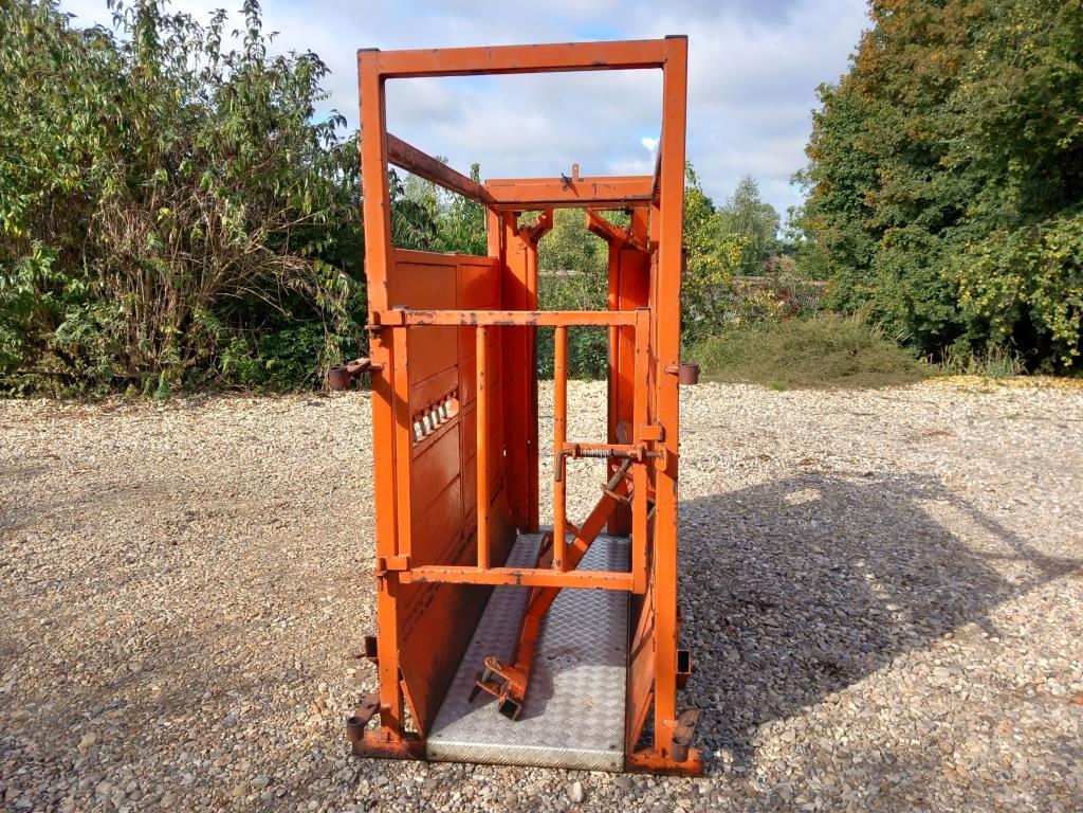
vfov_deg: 51.4
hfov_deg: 65.3
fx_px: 845
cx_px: 542
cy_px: 406
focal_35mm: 27
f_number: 1.8
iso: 20
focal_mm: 4
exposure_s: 1/224
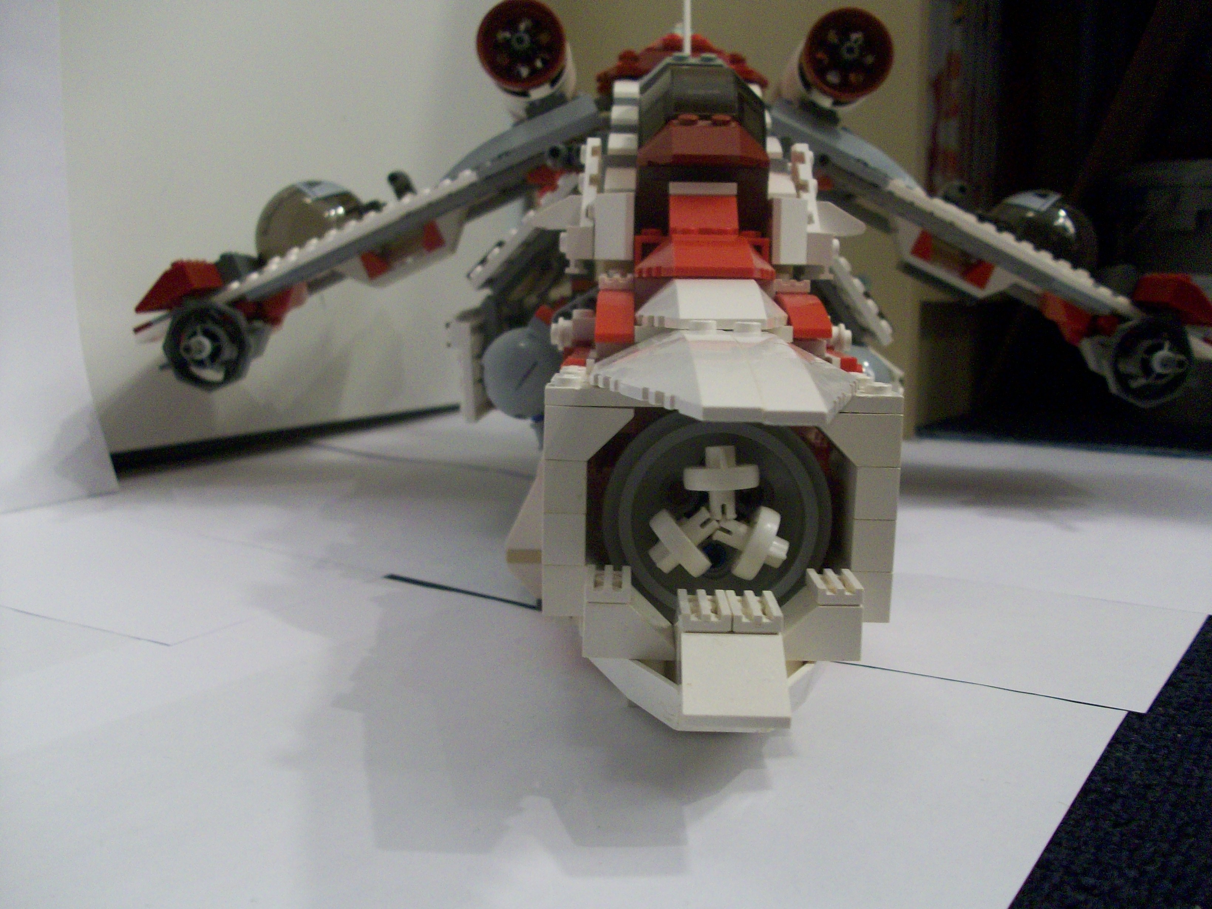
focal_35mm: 34
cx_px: 606
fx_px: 1190
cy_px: 454
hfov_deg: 54.0
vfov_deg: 41.8
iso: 160
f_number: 2.8
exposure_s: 1/9.05
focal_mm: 5.7
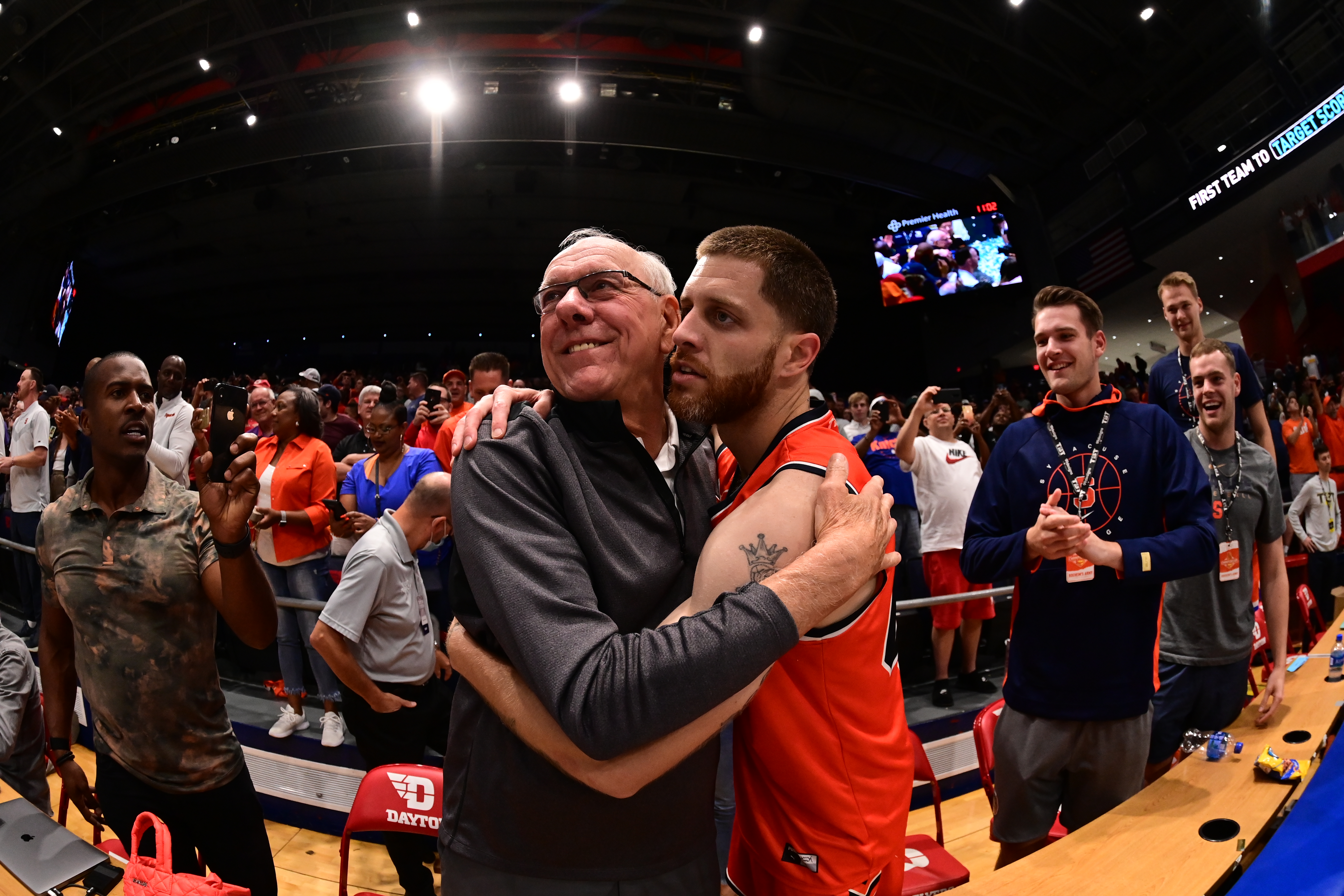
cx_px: 672
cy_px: 448
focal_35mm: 15
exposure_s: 1/800
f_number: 4.5
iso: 5000
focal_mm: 15
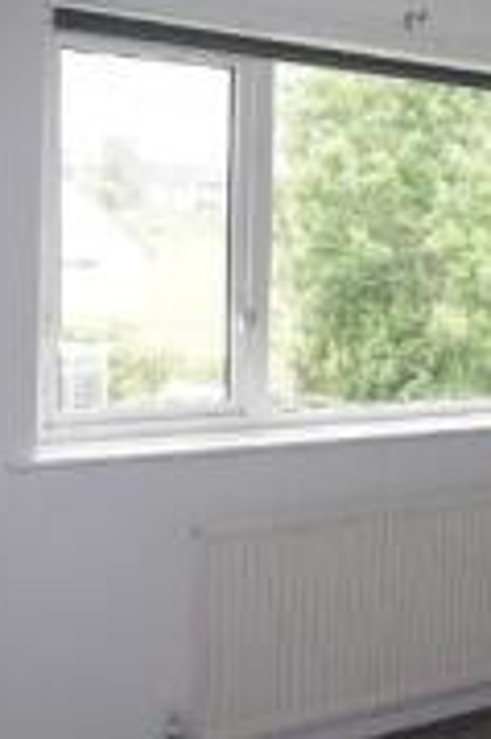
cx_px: 633
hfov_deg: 22.1
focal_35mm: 55
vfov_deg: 36.2
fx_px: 1127
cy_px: 423
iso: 400
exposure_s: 1/160
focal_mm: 10
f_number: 4
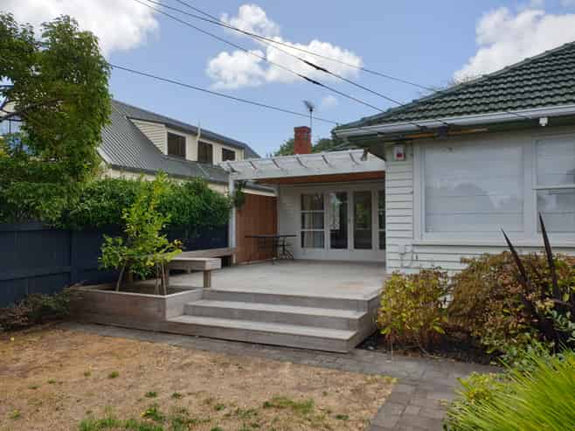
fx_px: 432
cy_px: 216
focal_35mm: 26
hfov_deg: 67.3
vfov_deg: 53.0
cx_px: 288
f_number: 2.4
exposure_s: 1/960
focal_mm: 4.3
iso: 50
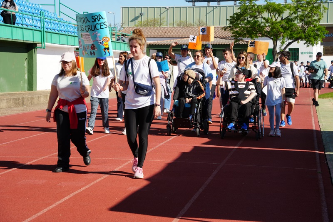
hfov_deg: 23.4
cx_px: 166
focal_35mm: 87
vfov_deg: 15.7
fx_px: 805
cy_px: 111
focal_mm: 87
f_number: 9
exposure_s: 1/200
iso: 100
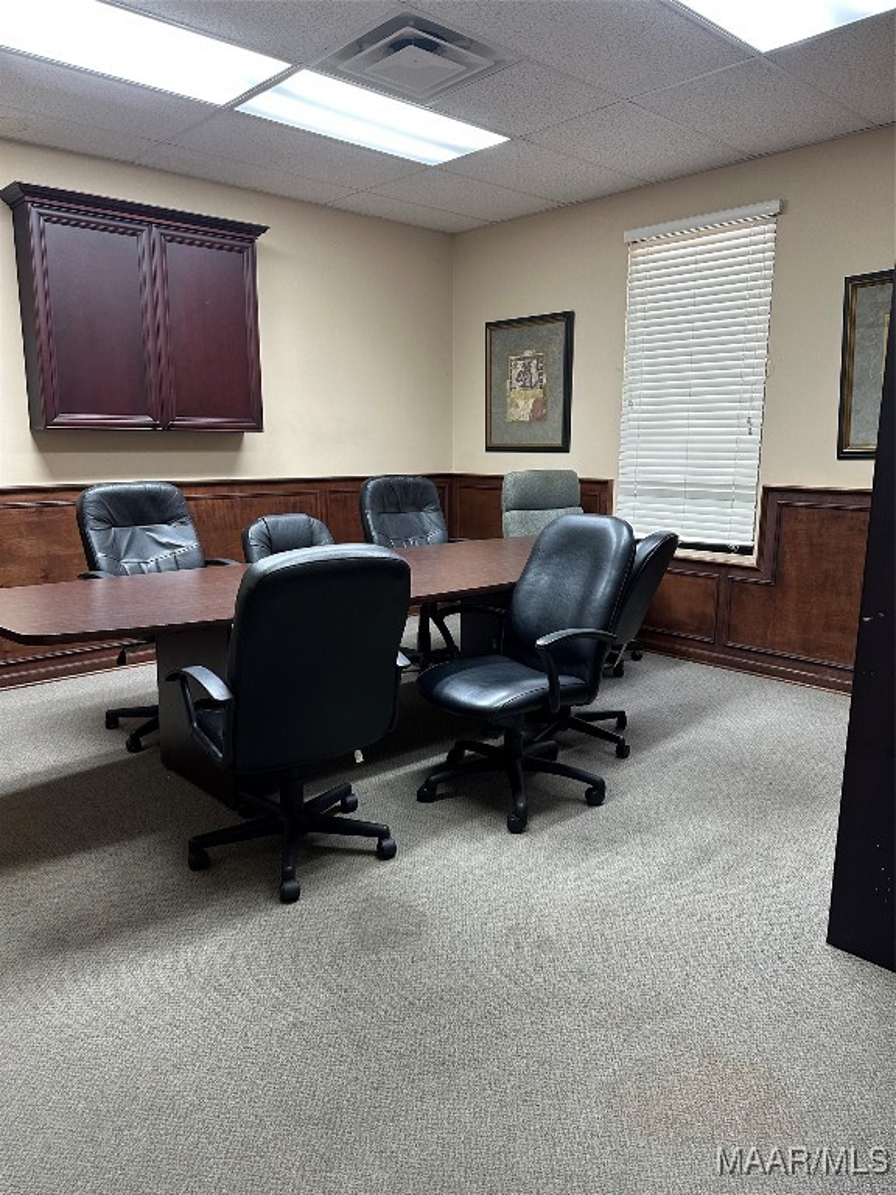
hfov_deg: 56.8
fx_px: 828
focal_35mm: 24
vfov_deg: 71.6
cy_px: 598
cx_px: 448
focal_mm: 6.86
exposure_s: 1/60
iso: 250
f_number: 1.78
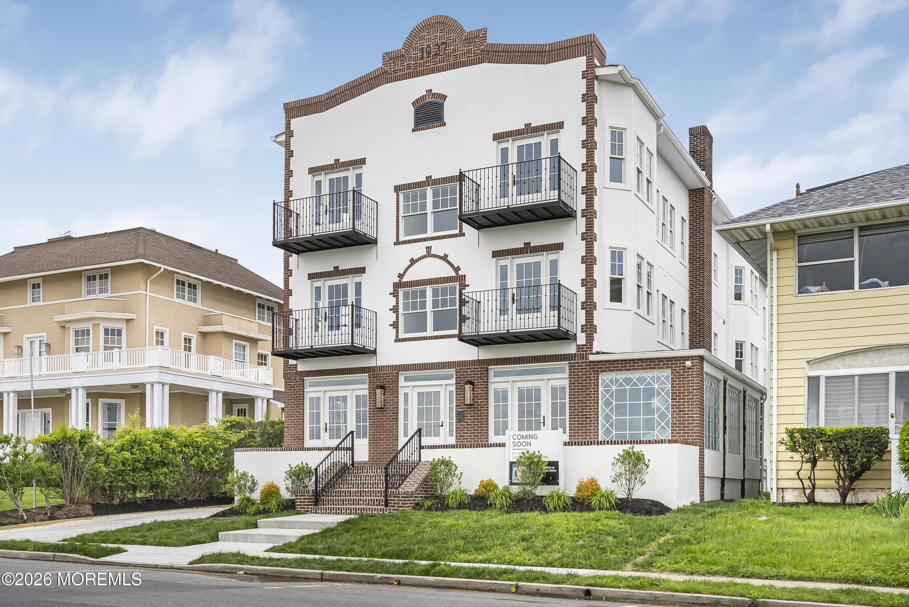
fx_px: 884
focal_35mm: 35
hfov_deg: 54.4
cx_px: 454
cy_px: 304
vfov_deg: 37.9
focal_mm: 35
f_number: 16
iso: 640
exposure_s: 1/100
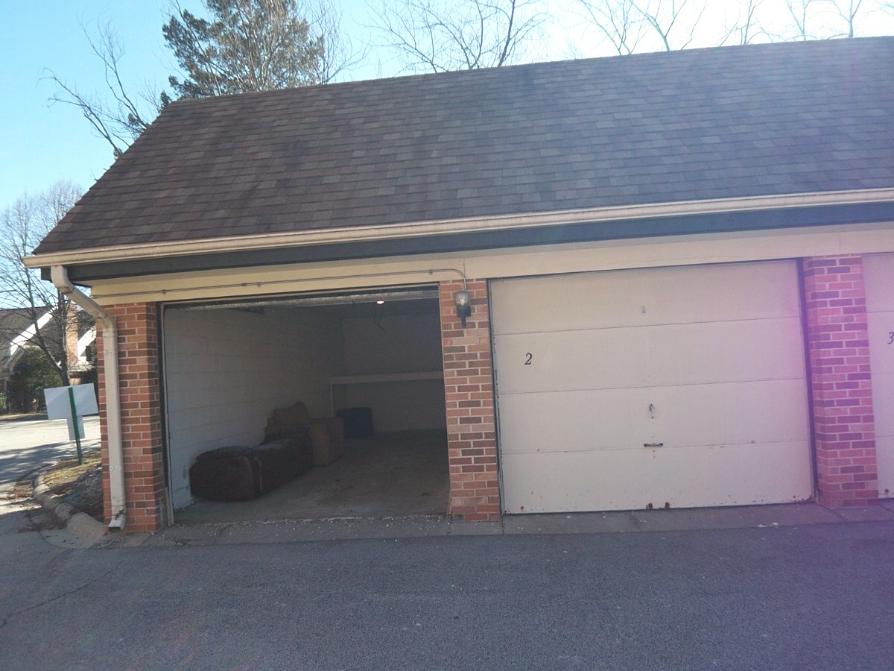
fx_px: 594
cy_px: 336
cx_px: 447
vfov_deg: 58.9
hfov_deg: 73.9
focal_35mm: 23
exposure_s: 1/250
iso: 50
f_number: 2.8
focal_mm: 3.8
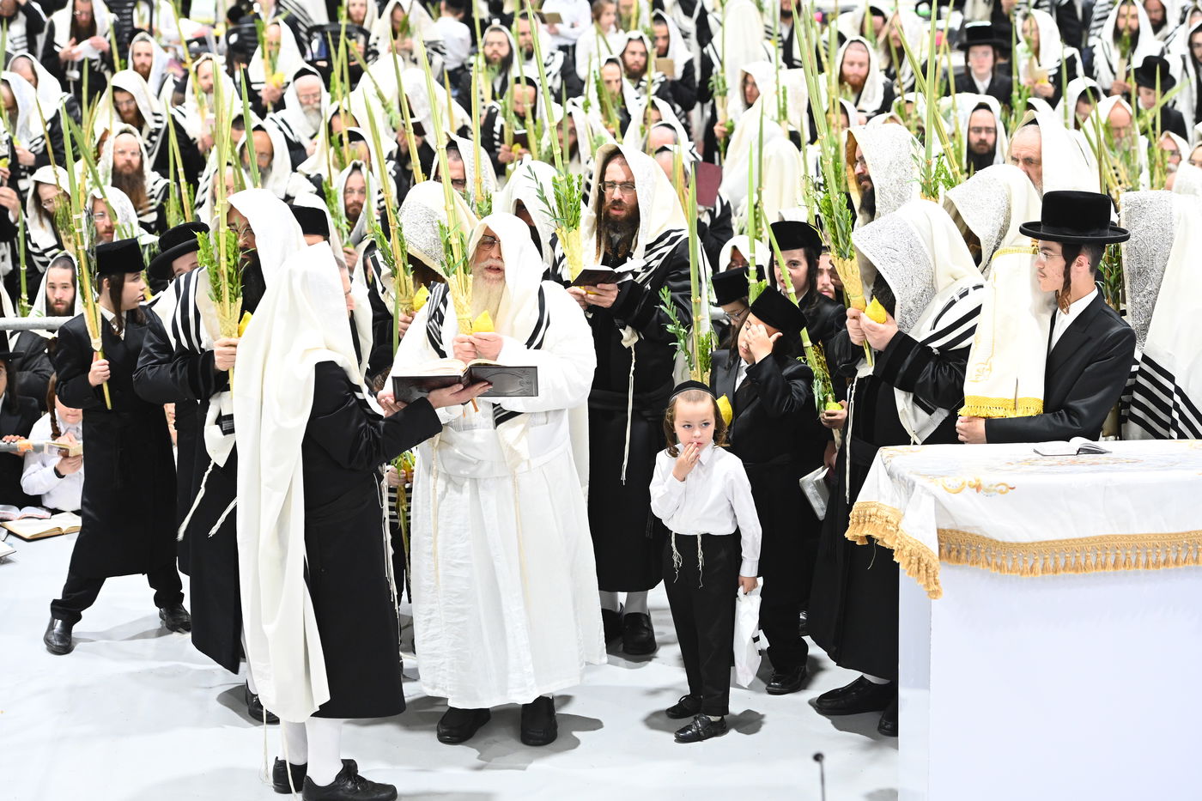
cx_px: 601
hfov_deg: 20.8
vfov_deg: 14.0
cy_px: 400
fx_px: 3271
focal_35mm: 98
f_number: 5
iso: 2500
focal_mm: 98
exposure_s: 1/125
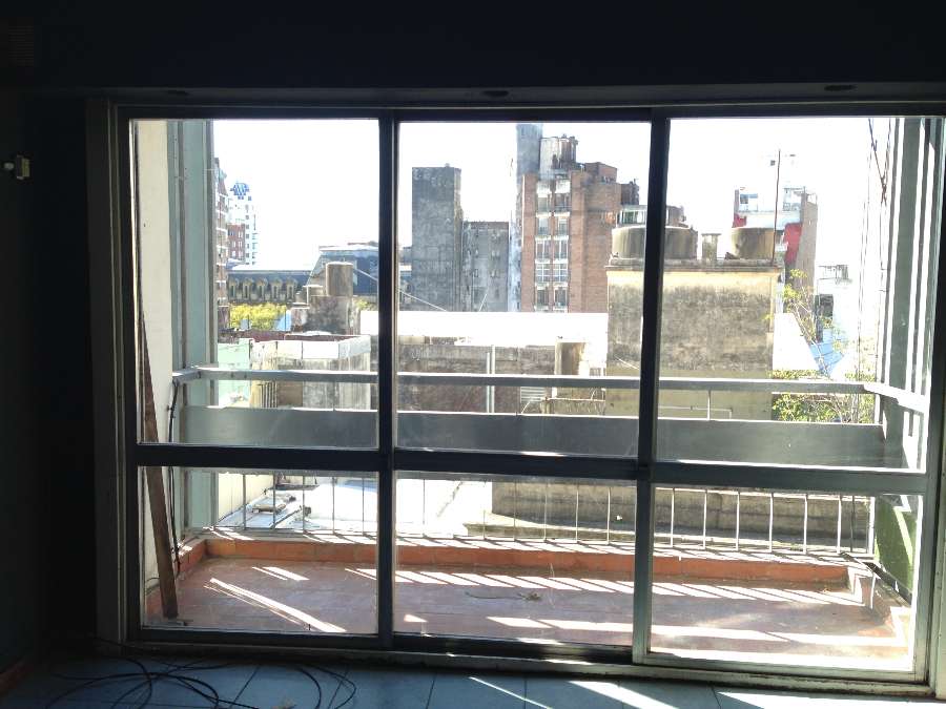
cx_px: 473
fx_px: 902
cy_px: 354
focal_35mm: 33
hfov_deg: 55.4
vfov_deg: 42.9
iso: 50
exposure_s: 1/183
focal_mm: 4.12
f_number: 2.4
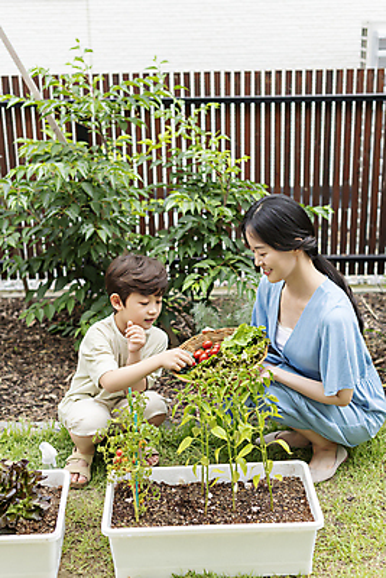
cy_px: 289
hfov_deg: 27.0
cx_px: 193
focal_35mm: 50
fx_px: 803
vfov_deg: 39.6
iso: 160
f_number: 2.8
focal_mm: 50
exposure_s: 1/500
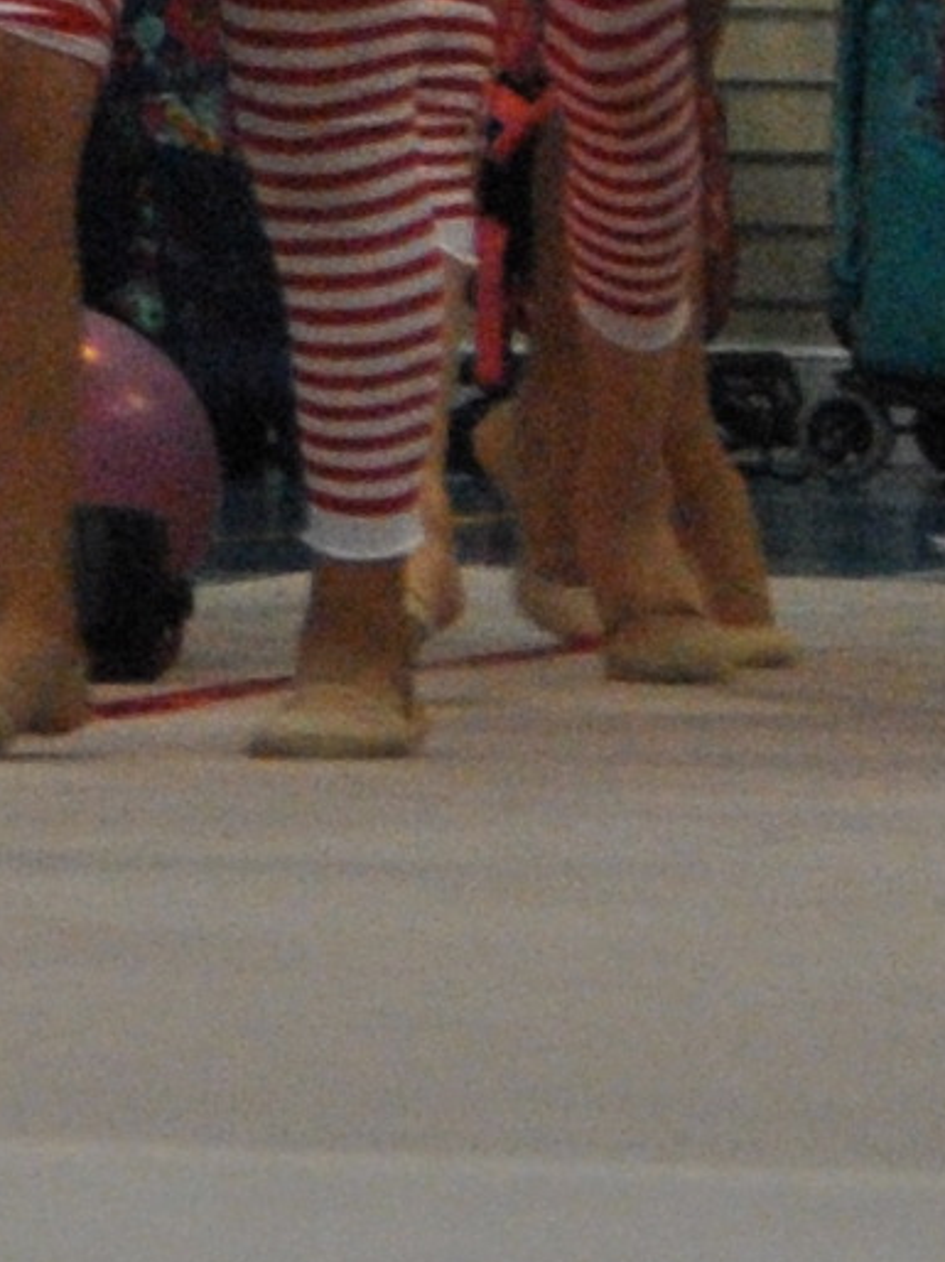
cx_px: -1460
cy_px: -22
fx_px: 29749
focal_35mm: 817
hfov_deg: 1.8
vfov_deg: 2.4
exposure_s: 1/200
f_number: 5.3
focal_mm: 75
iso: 800
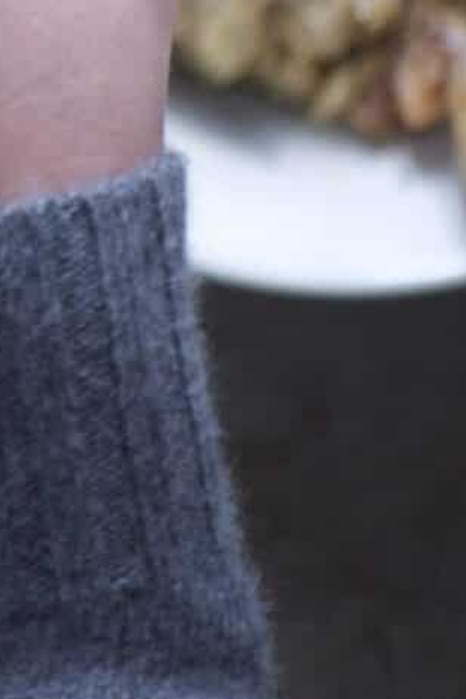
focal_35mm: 463
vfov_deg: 4.4
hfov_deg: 2.9
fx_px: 8989
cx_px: -1021
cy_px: -295
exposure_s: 1/125
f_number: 3
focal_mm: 105
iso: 1250
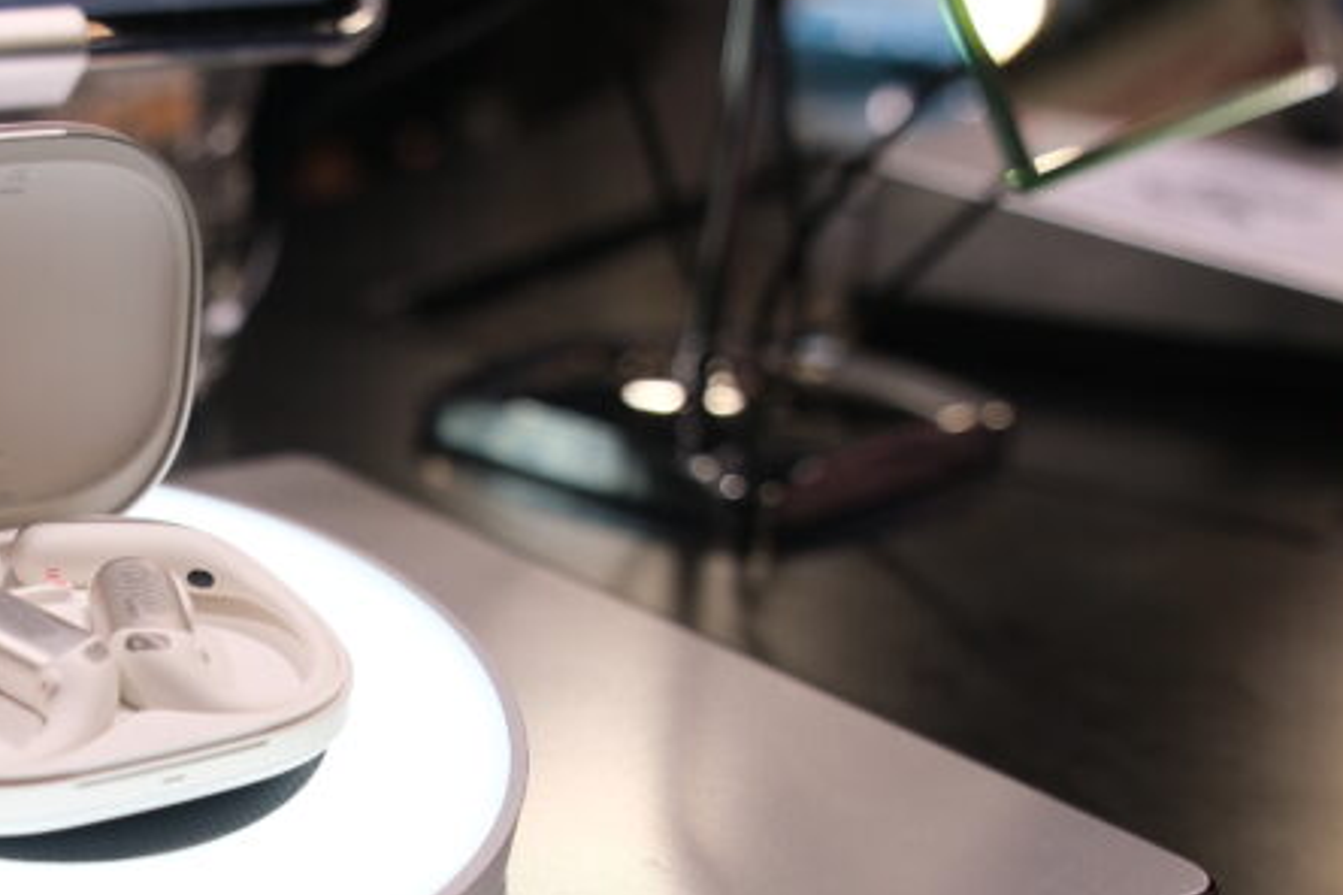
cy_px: 815
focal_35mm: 60
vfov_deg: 22.1
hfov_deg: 31.4
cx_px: 67
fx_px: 2238
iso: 320
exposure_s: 1/140
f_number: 1.8
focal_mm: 17
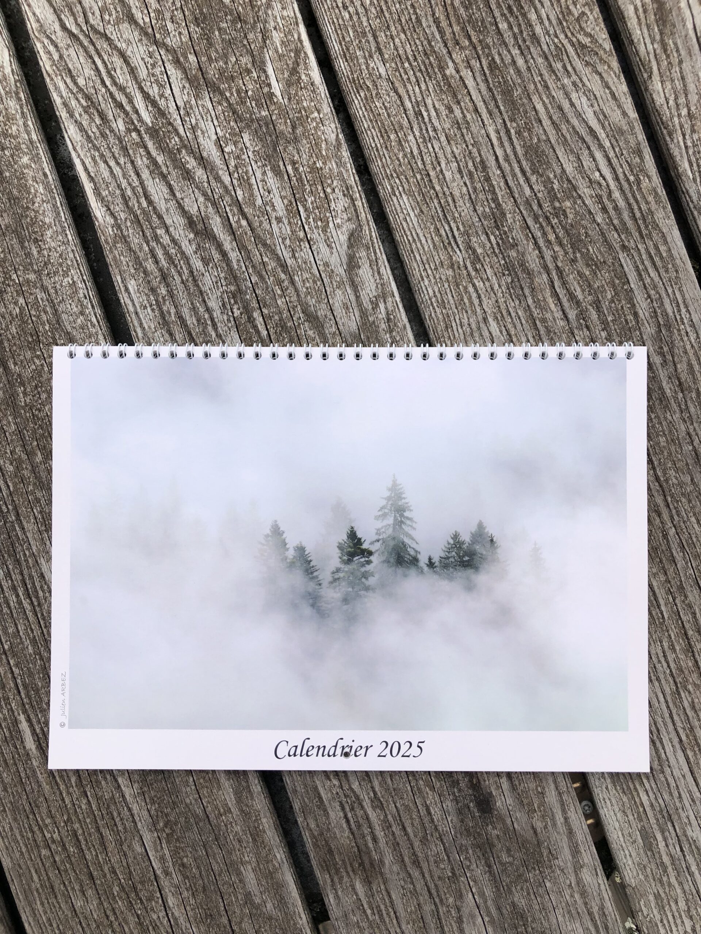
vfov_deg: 63.4
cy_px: 467
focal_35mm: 28
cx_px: 350
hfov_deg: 49.7
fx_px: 756
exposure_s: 1/2315
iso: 20
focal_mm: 3.99
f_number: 1.8
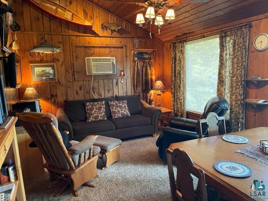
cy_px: 100
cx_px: 134
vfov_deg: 53.1
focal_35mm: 26
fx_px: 201
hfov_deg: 67.3
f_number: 1.6
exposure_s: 1/60
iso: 400
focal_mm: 4.2
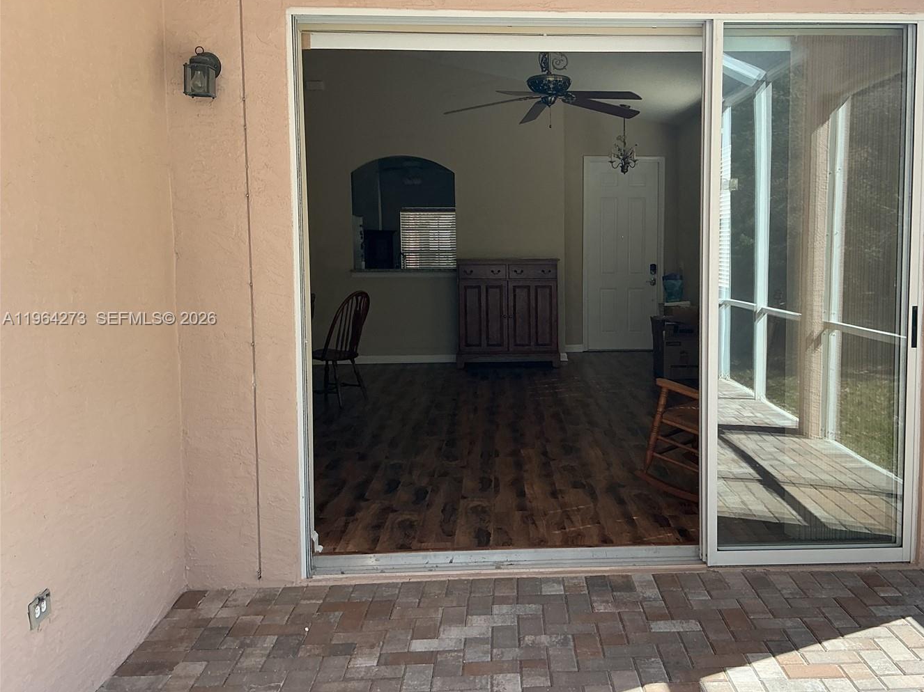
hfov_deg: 52.3
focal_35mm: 35
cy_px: 320
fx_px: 934
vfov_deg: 40.7
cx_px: 557
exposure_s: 1/208
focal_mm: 3
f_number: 1.8
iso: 25
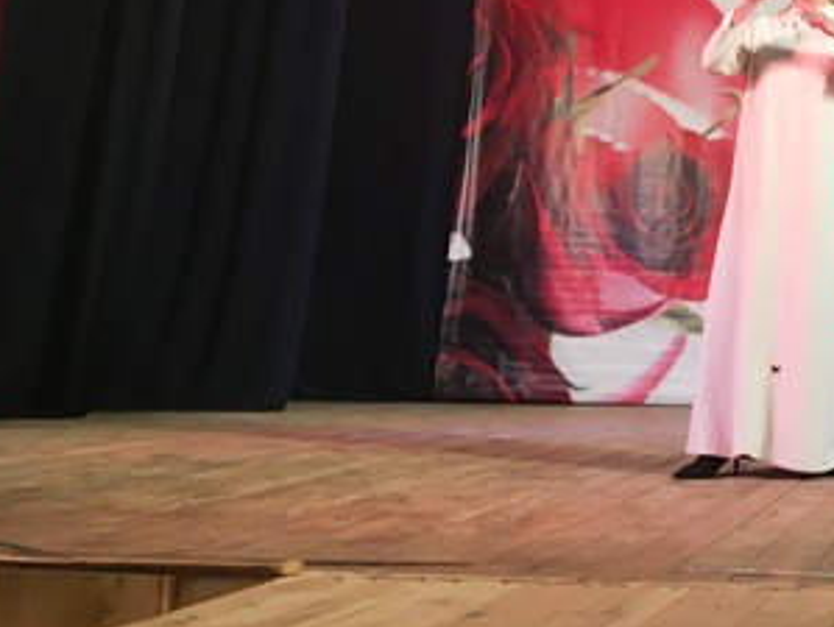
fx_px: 1496
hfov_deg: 28.8
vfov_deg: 22.7
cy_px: -14
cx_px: 867
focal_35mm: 62
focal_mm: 4.15
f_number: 2.2
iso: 100
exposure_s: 1/33
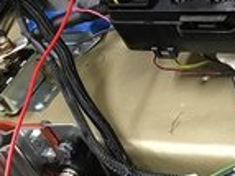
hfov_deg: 23.0
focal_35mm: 81
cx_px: 247
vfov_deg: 17.7
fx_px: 549
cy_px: 0
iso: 160
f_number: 2.2
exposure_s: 1/30
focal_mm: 4.15
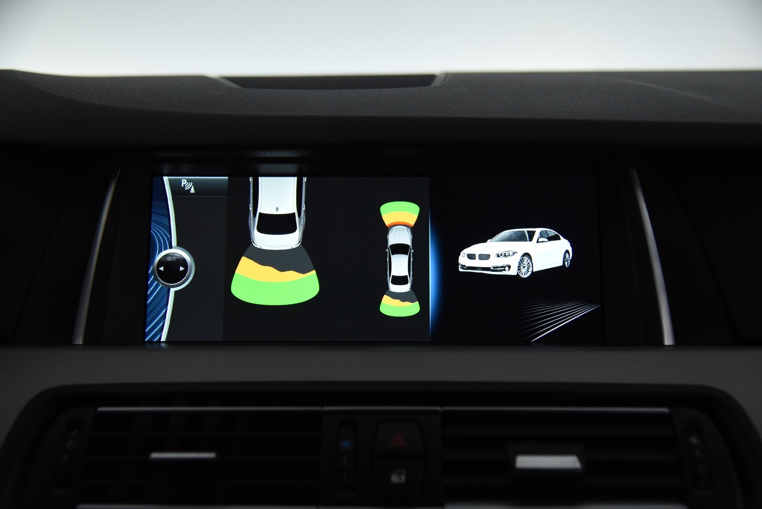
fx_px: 974
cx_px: 381
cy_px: 254
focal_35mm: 46
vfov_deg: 29.3
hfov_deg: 42.7
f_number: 4
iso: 4000
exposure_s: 1/320
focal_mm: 46
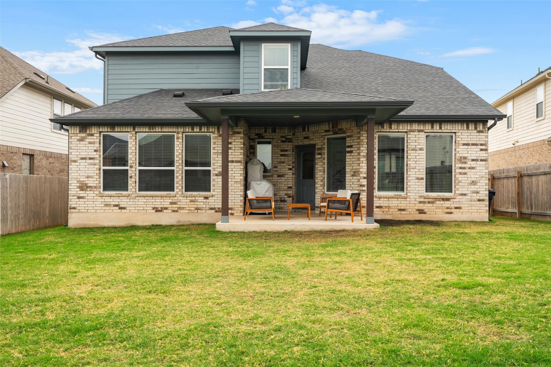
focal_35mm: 30
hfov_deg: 61.9
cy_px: 184
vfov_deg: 43.6
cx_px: 276
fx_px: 459
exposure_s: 1/30
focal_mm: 30
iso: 125
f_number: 10
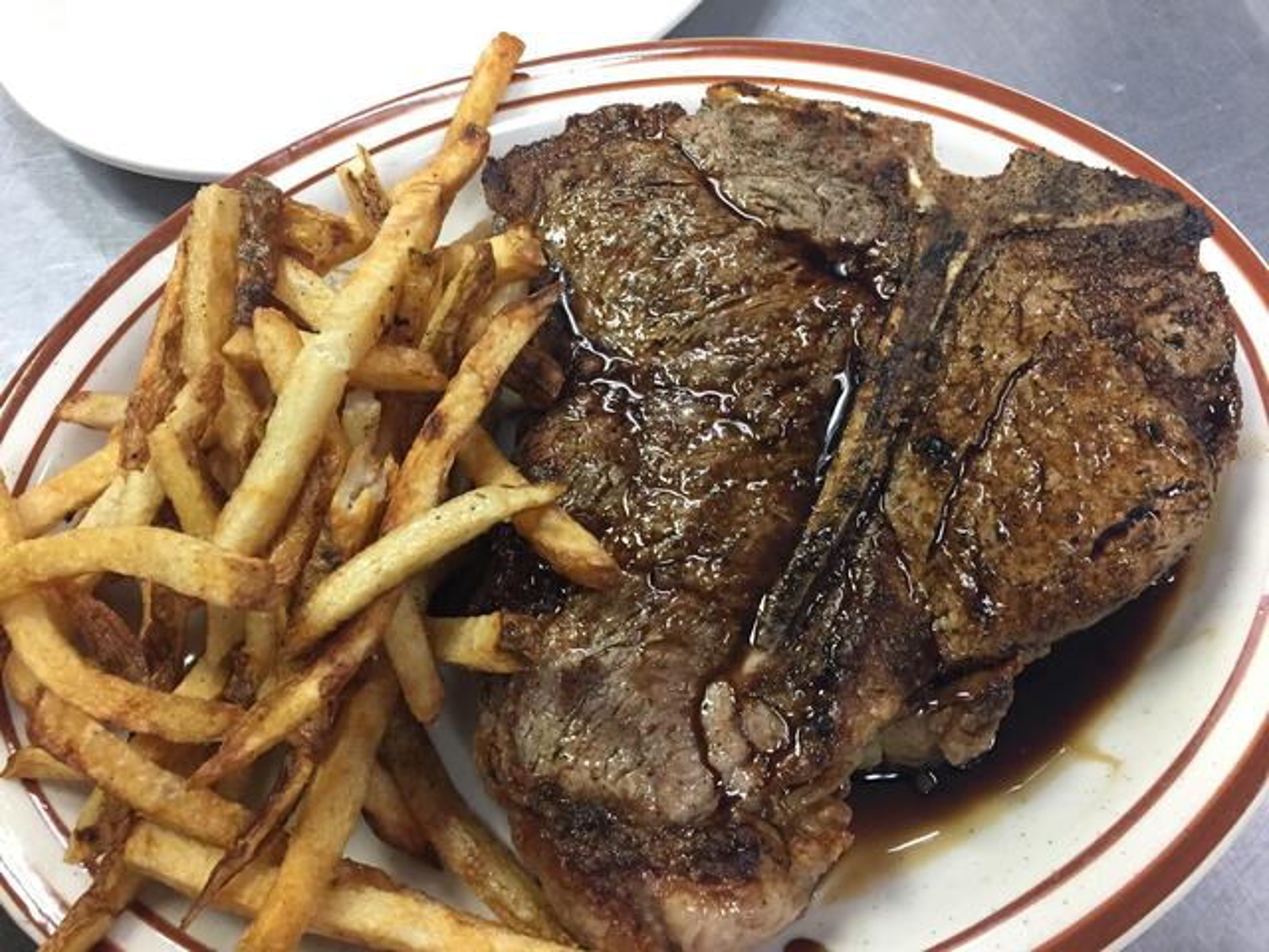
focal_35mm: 29
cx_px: 634
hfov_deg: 61.7
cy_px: 476
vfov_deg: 48.2
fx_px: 1063
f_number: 2.2
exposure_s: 1/30
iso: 200
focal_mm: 4.15
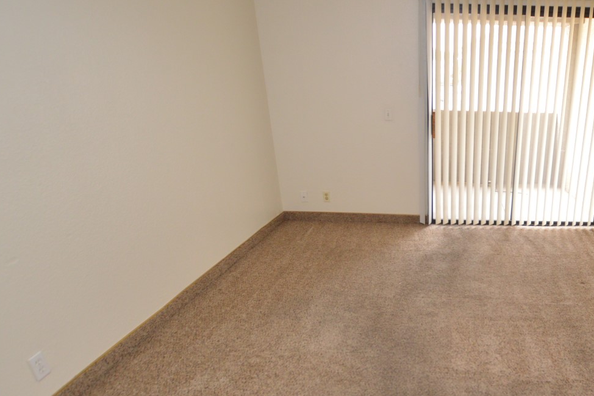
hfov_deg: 66.3
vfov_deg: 49.9
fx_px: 412
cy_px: 277
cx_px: 457
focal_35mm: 25
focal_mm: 10
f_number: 3.5
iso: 640
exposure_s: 1/60
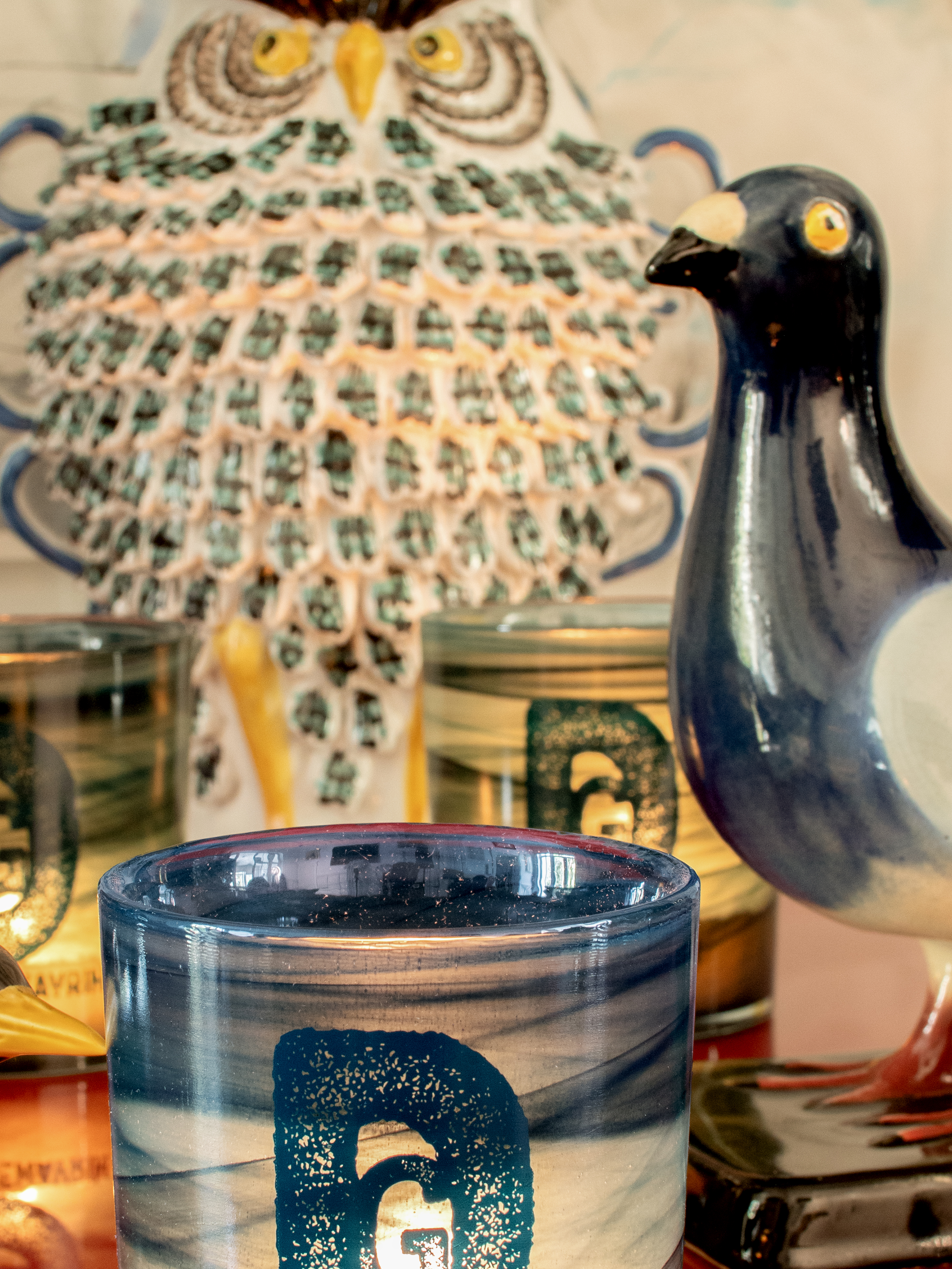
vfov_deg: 23.0
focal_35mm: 85
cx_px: 392
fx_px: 3117
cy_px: 771
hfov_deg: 17.4
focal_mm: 32
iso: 400
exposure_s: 1
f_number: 8
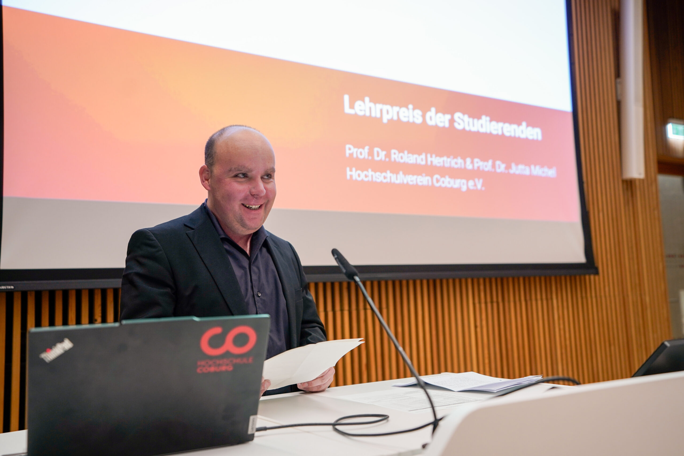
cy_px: 228
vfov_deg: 37.9
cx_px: 342
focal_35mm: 35
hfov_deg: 54.4
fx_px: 665
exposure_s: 1/125
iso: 400
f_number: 2.8
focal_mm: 35
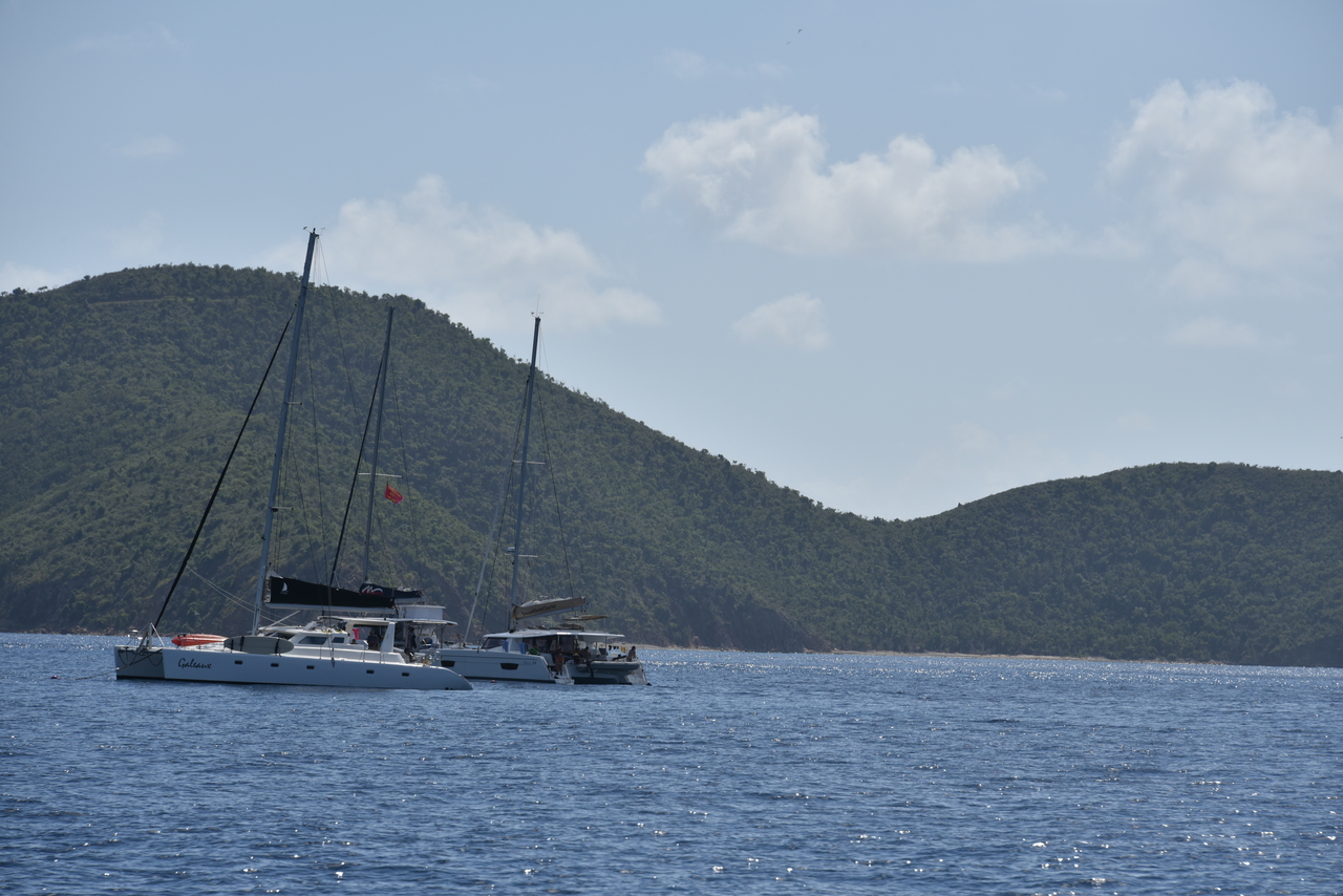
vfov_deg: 6.5
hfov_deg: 9.8
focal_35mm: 210
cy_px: 448
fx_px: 7835
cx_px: 672
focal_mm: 210
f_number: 11
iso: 100
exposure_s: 1/500
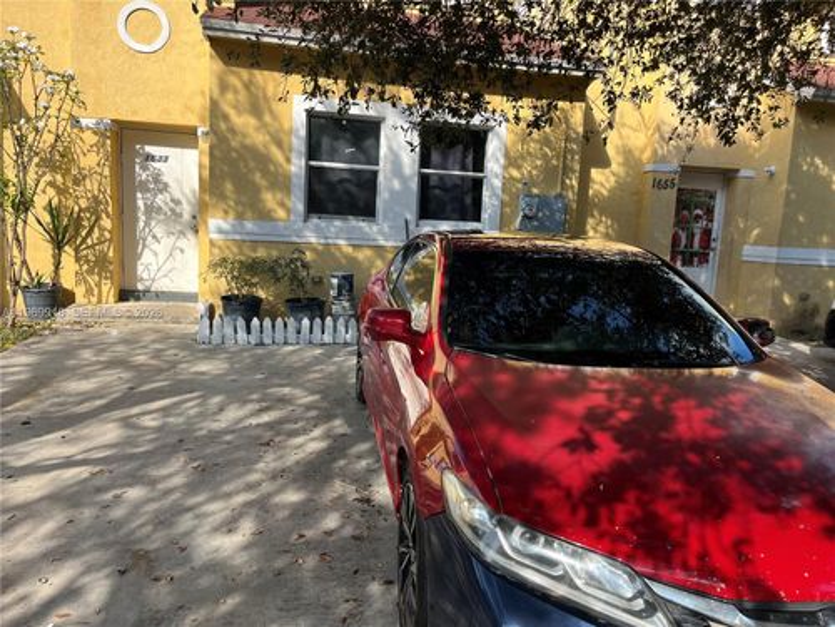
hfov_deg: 67.3
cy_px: 314
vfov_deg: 53.1
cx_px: 418
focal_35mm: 26
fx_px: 627
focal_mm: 5.1
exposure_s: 1/1404
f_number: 1.6
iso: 50
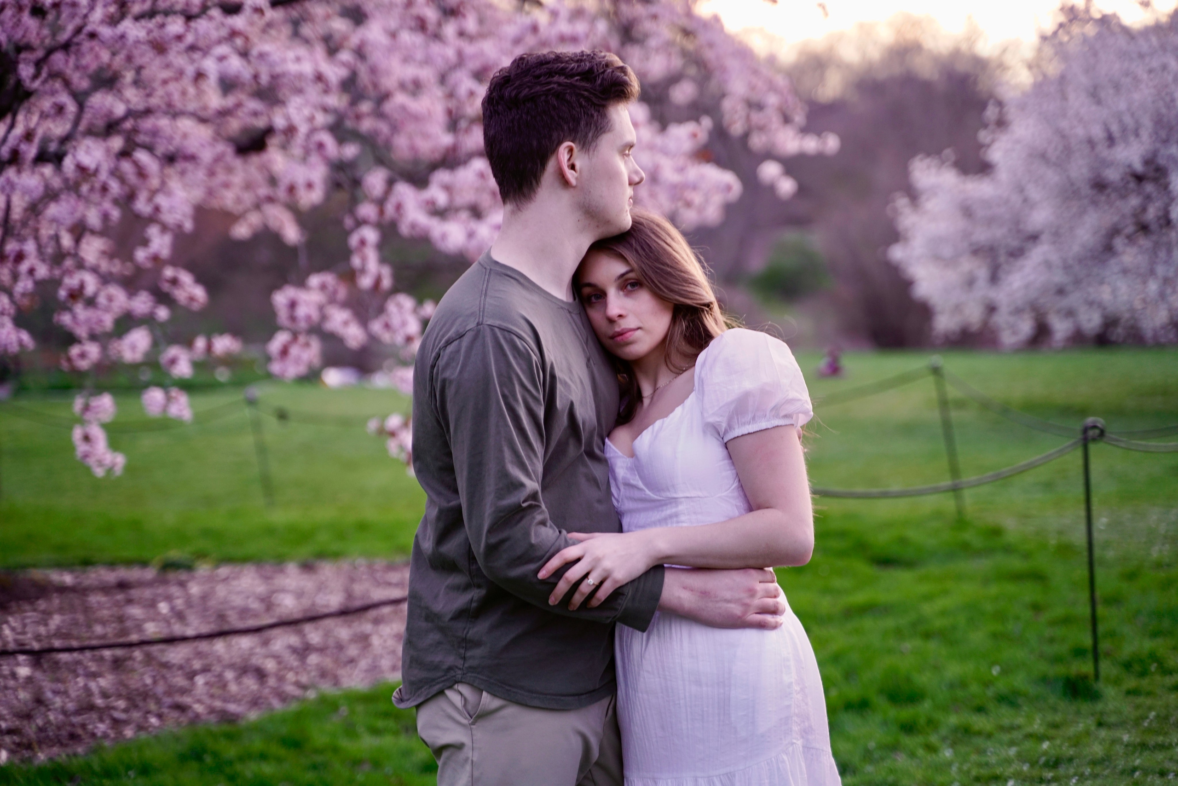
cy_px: 393
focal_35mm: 75
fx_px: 2455
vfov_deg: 18.2
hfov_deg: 27.0
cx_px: 589
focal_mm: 75
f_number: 2.8
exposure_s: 1/60
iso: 400
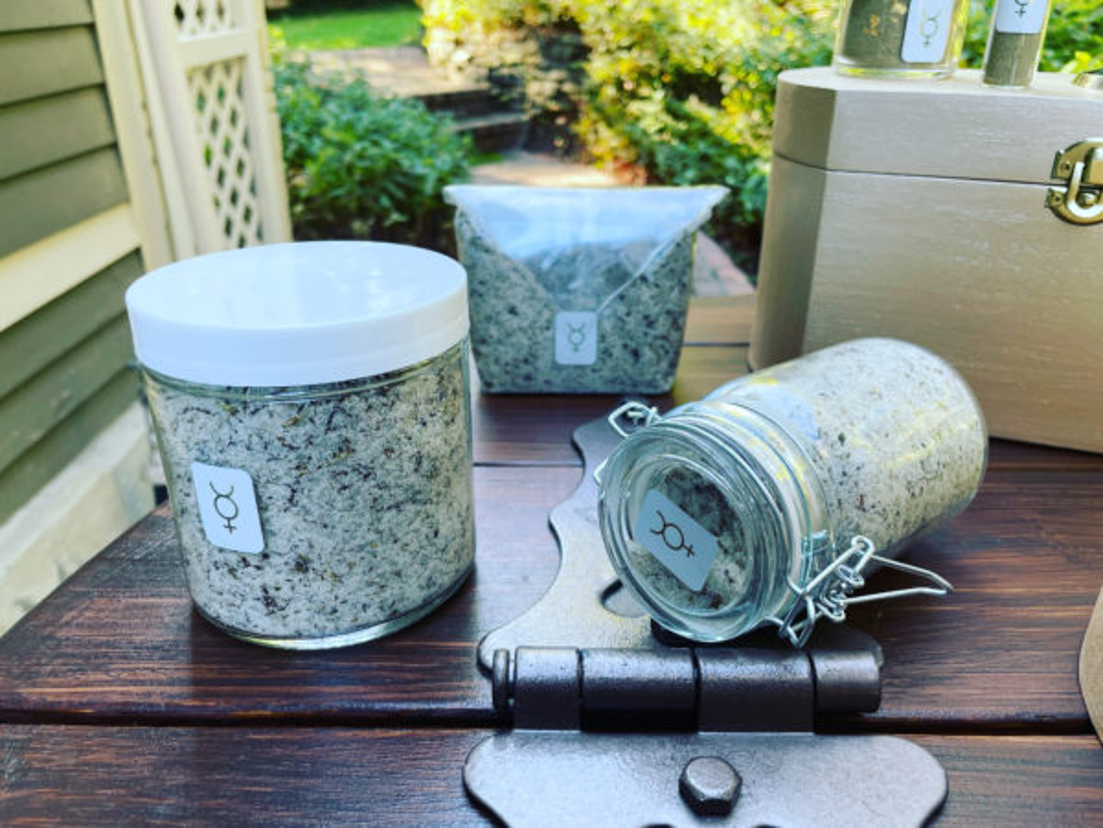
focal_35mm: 26
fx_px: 828
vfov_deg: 53.1
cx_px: 552
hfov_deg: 67.3
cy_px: 414
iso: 50
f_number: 1.6
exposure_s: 1/121
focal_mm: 4.2
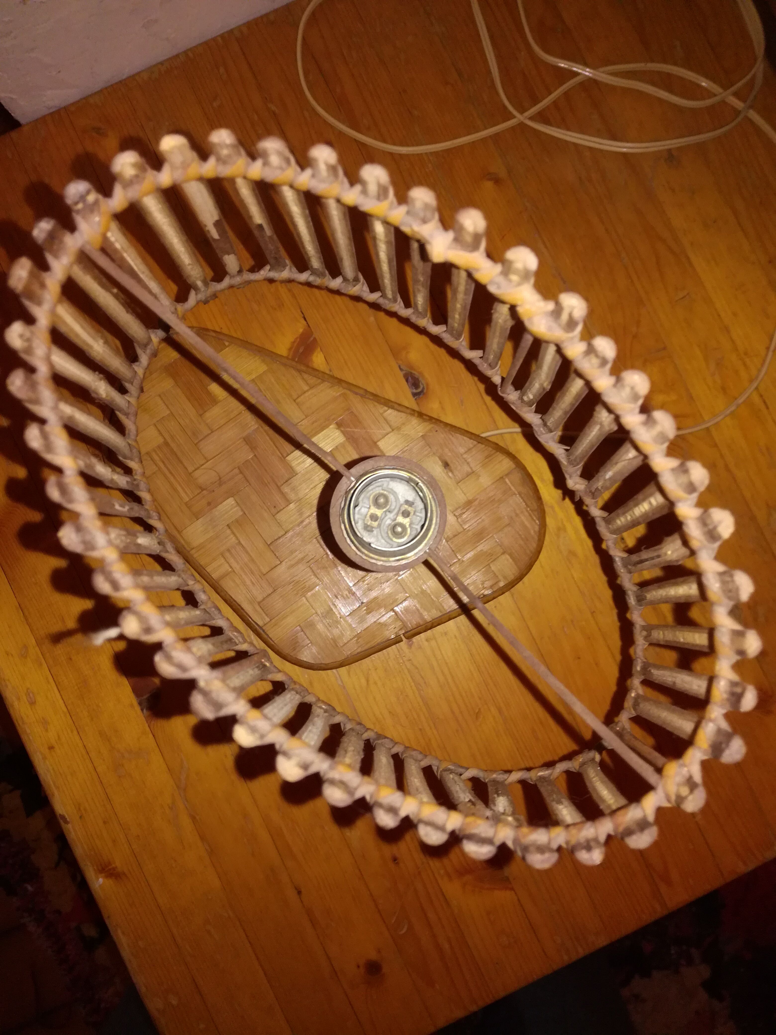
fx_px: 807
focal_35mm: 27
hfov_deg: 51.4
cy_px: 518
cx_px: 388
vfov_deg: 65.3
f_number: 2
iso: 160
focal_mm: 3.79
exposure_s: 1/33.3
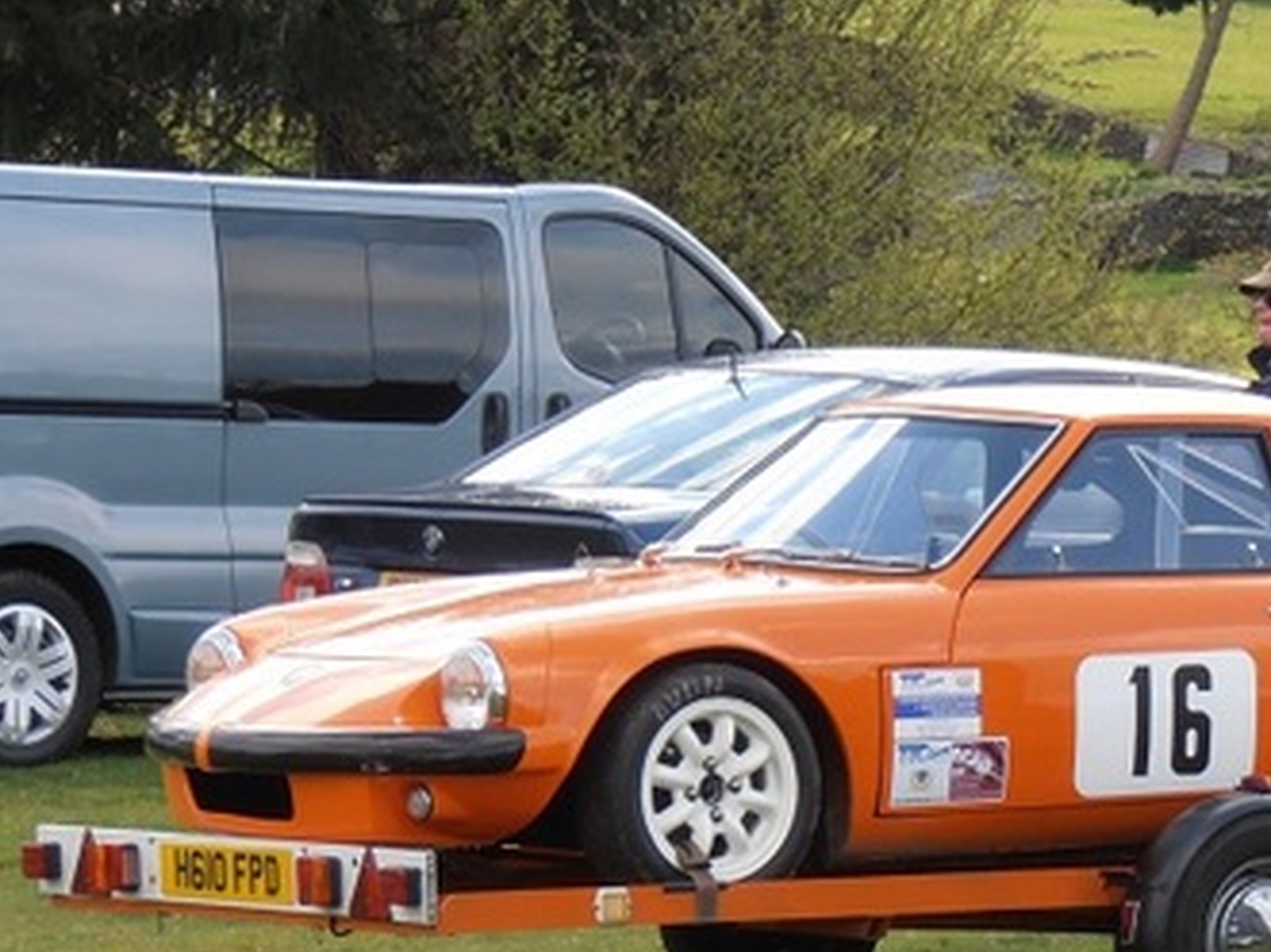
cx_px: 1106
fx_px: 9800
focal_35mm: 267
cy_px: 691
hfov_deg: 7.4
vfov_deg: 5.6
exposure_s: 1/125
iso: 80
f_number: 5.8
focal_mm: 24.39
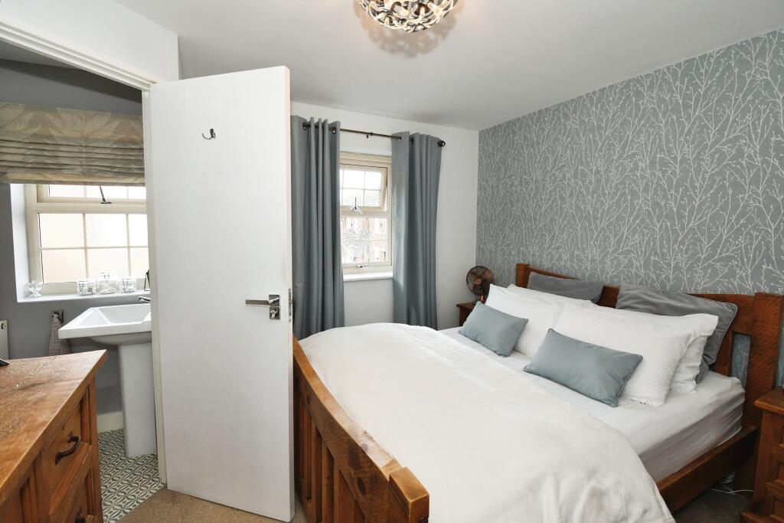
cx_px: 392
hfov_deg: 100.4
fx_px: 327
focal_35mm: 15
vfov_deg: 77.3
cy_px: 262
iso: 800
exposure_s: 1/60
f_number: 7.1
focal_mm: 10
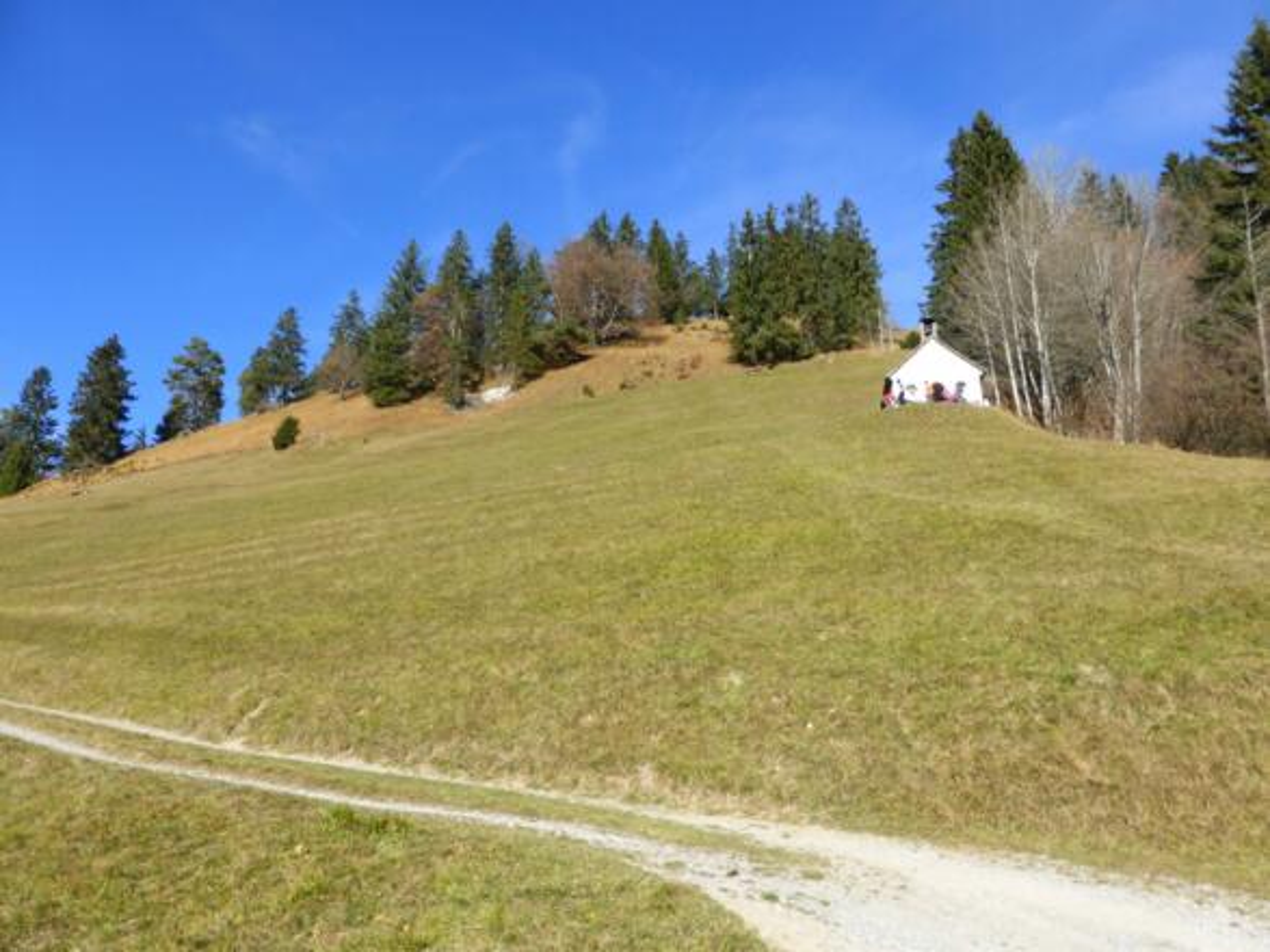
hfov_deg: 67.3
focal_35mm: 26
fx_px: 954
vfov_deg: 53.0
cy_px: 476
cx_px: 635
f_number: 3.3
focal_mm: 4.4
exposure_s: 1/800
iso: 100
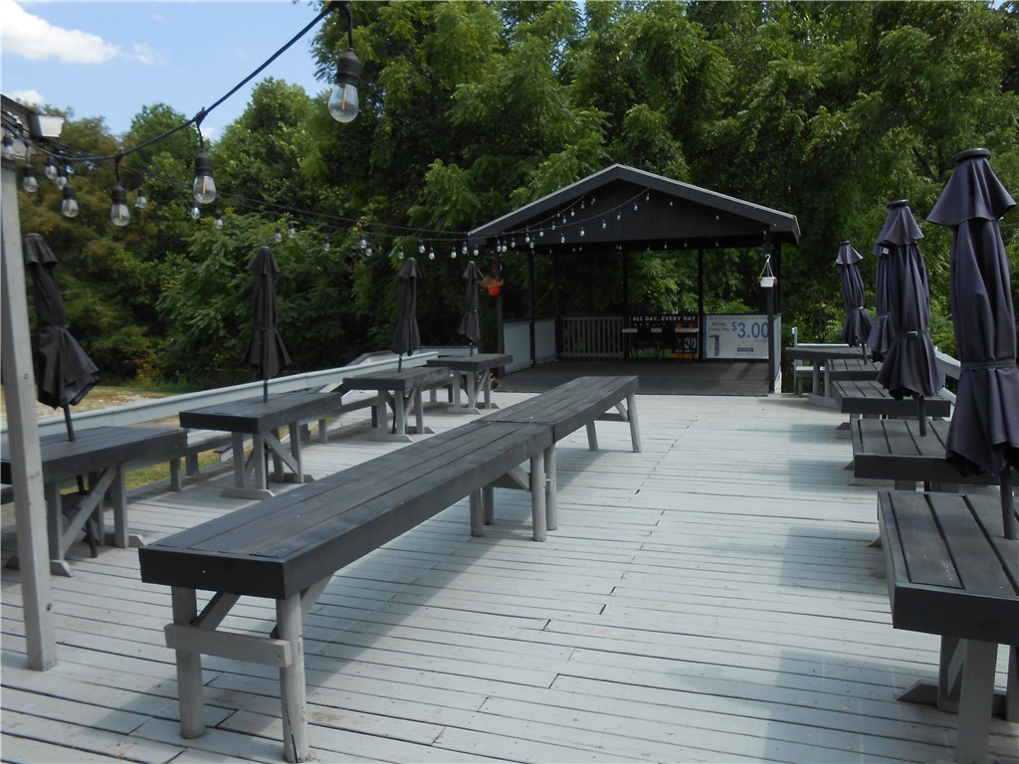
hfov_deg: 67.3
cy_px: 382
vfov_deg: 53.1
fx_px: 765
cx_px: 510
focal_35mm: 26
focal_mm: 4.6
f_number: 3.5
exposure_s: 1/800
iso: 80
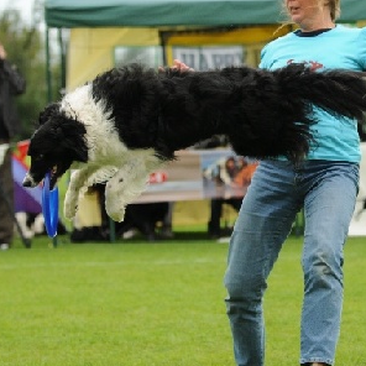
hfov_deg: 7.2
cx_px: 313
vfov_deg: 7.3
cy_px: 106
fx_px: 2883
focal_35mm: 241
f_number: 2.8
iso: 200
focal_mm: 70
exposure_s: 1/1000
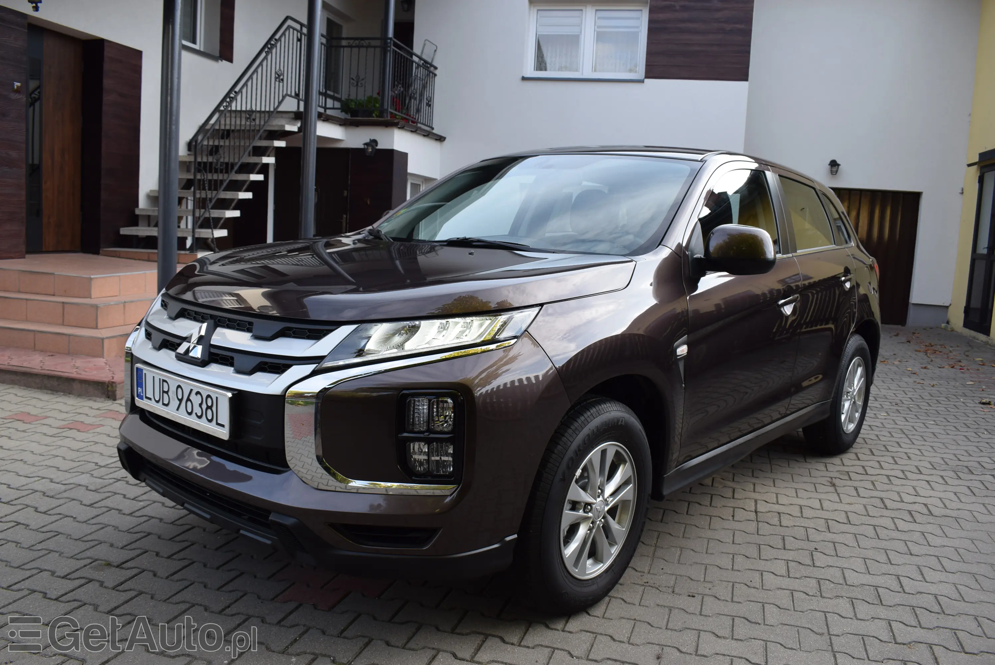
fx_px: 830
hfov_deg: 61.9
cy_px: 332
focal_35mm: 30
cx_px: 498
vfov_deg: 43.7
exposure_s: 1/250
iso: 400
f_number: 8
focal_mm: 20
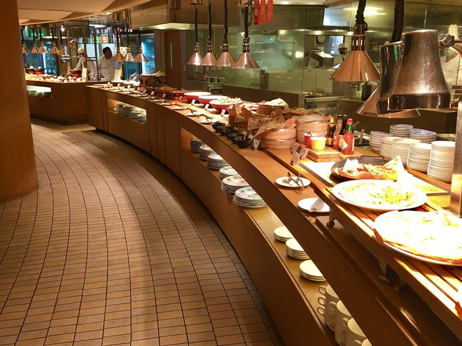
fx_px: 414
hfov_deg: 58.3
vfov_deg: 45.4
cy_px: 168
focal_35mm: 31
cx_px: 218
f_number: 2.2
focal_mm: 4.15
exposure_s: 1/15
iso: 32
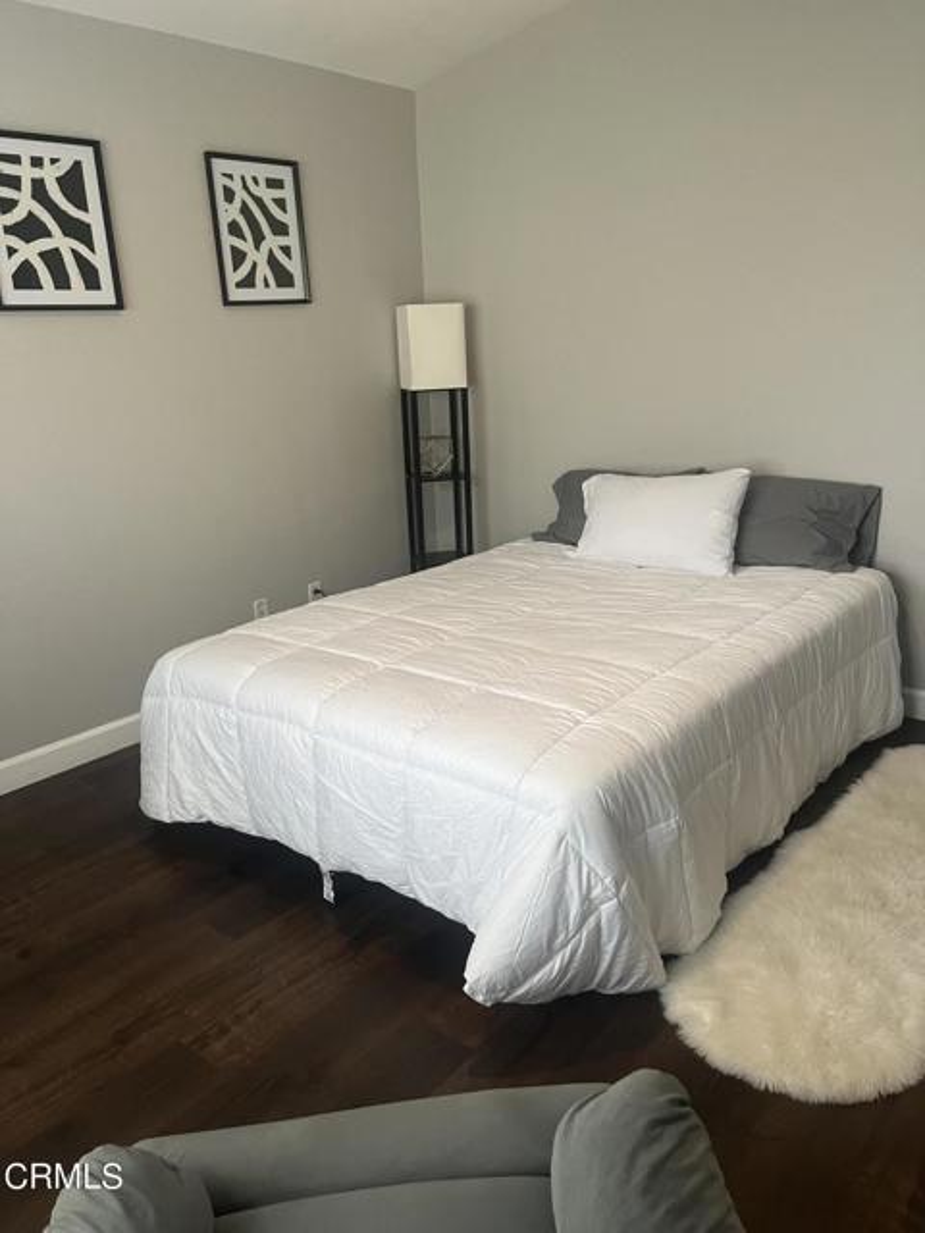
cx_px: 462
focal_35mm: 26
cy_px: 616
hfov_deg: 53.1
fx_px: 926
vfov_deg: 67.3
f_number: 1.6
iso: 125
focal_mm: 5.1
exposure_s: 1/60
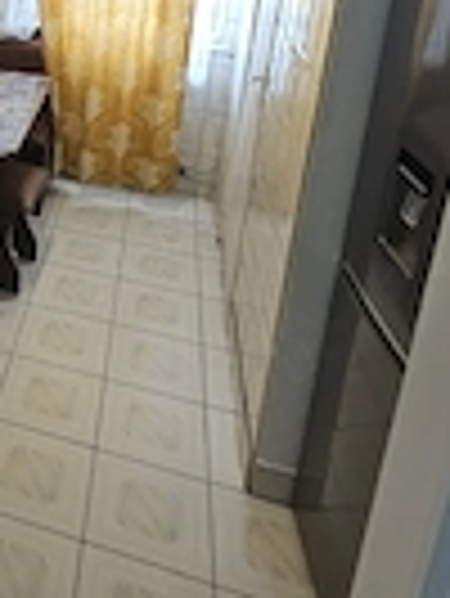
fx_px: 675
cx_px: -90
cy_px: 31
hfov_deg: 31.1
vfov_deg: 42.7
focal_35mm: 39
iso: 250
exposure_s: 1/50
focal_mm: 2.2
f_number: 2.2
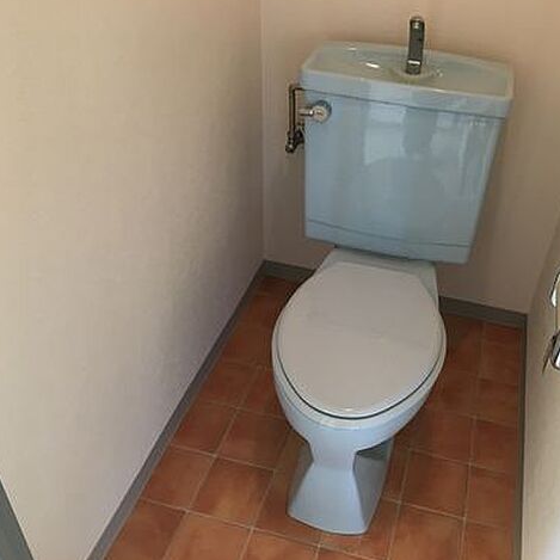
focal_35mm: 35
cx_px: 362
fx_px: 641
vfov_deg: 47.2
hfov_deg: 46.6
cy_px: 278
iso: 64
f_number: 2.2
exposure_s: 1/30
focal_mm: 4.15
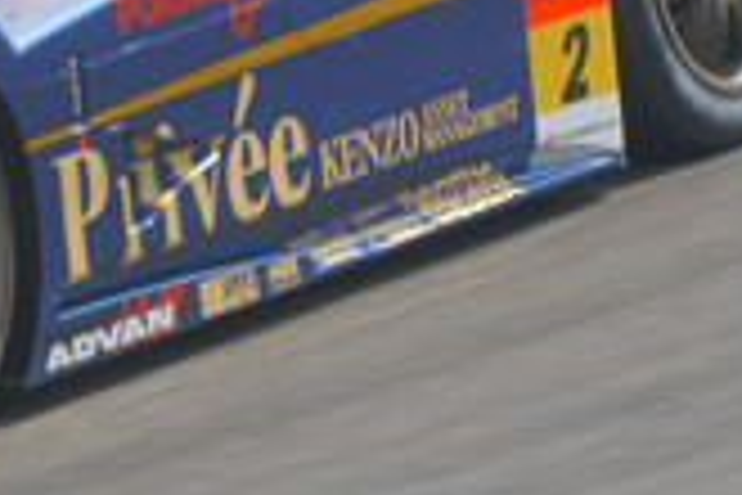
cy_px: 162
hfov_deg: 1.2
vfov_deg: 0.8
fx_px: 36046
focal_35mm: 1749
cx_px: -423
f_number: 13
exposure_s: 1/200
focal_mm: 300
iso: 200
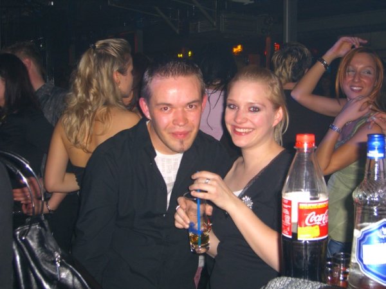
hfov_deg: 41.2
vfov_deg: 31.5
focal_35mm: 46
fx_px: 513
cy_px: 144
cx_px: 193
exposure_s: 1/60
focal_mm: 9.5
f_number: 3.1
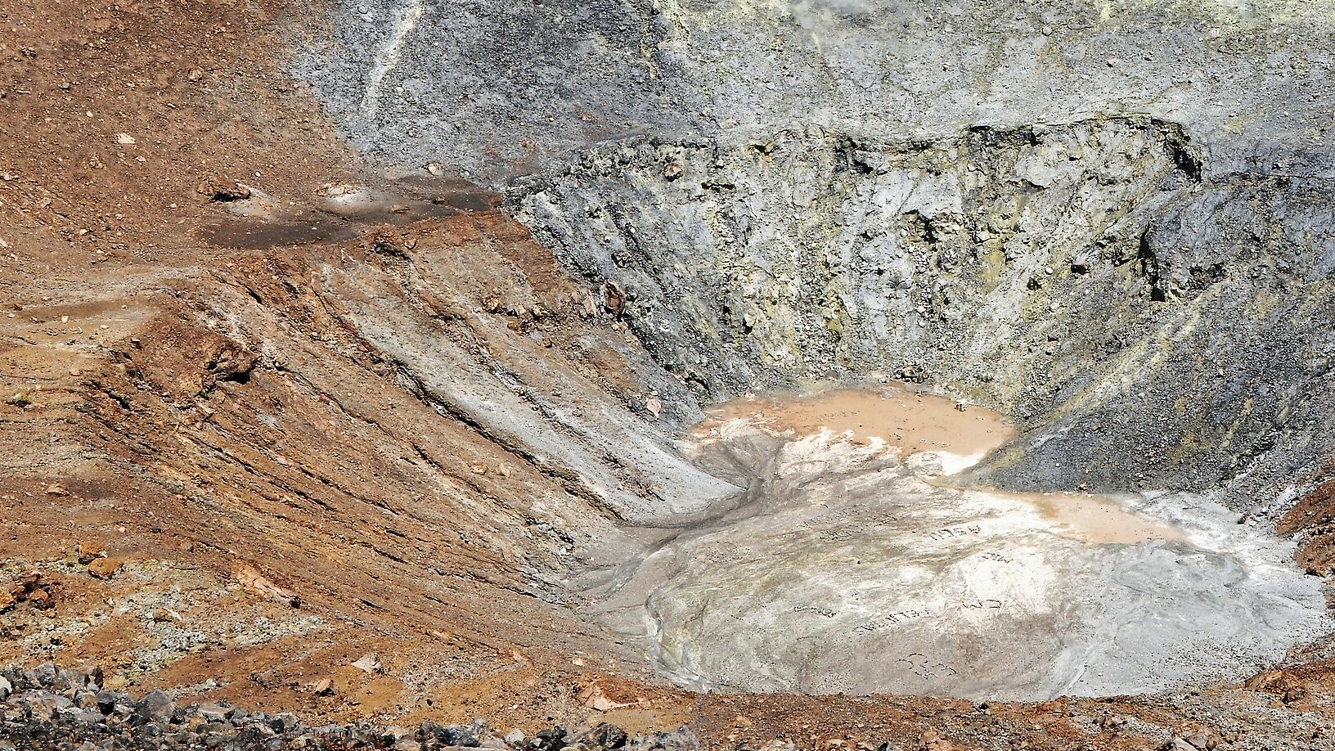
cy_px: 175
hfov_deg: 26.1
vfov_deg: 14.9
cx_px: 930
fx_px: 2859
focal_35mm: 81
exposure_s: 1/400
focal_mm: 35
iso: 200
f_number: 11
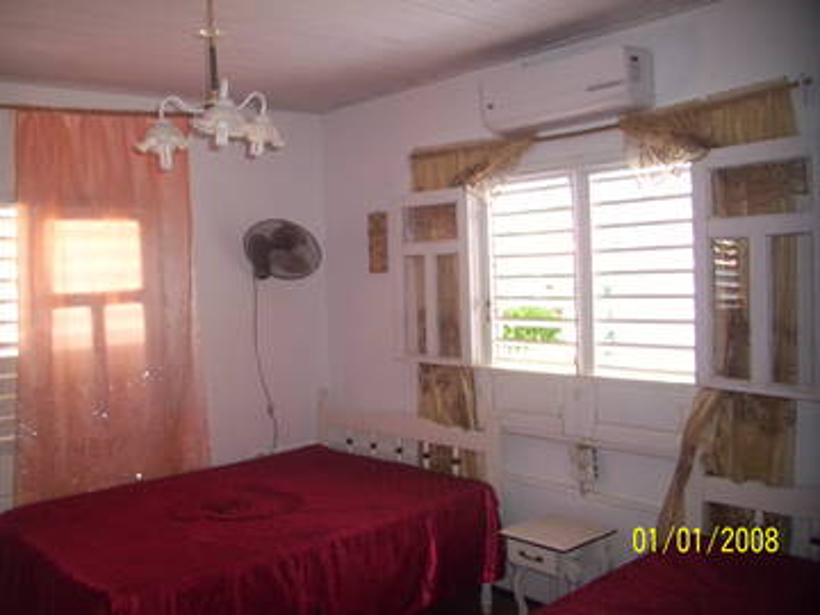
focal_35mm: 32
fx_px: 758
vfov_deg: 44.2
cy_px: 308
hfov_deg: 56.8
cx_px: 410
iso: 160
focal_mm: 5.7
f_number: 2.9
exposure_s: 1/40
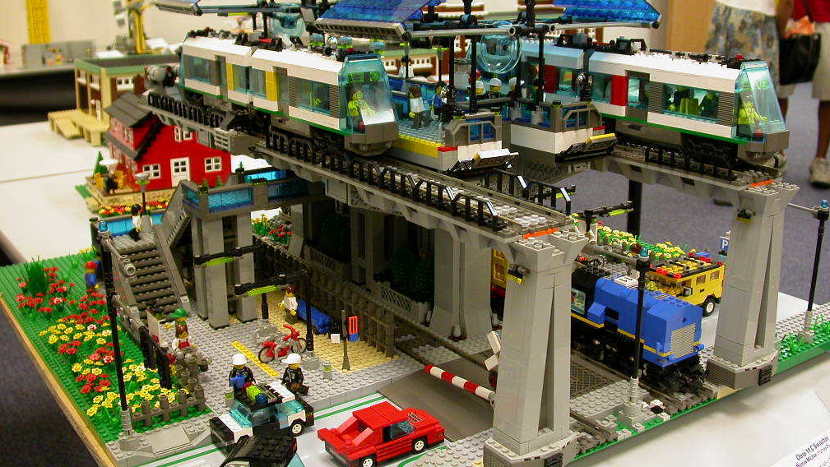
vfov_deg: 28.3
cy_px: 204
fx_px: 925
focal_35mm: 42
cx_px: 420
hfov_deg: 48.3
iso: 100
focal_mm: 7.85
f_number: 2.6
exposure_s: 1/11.5
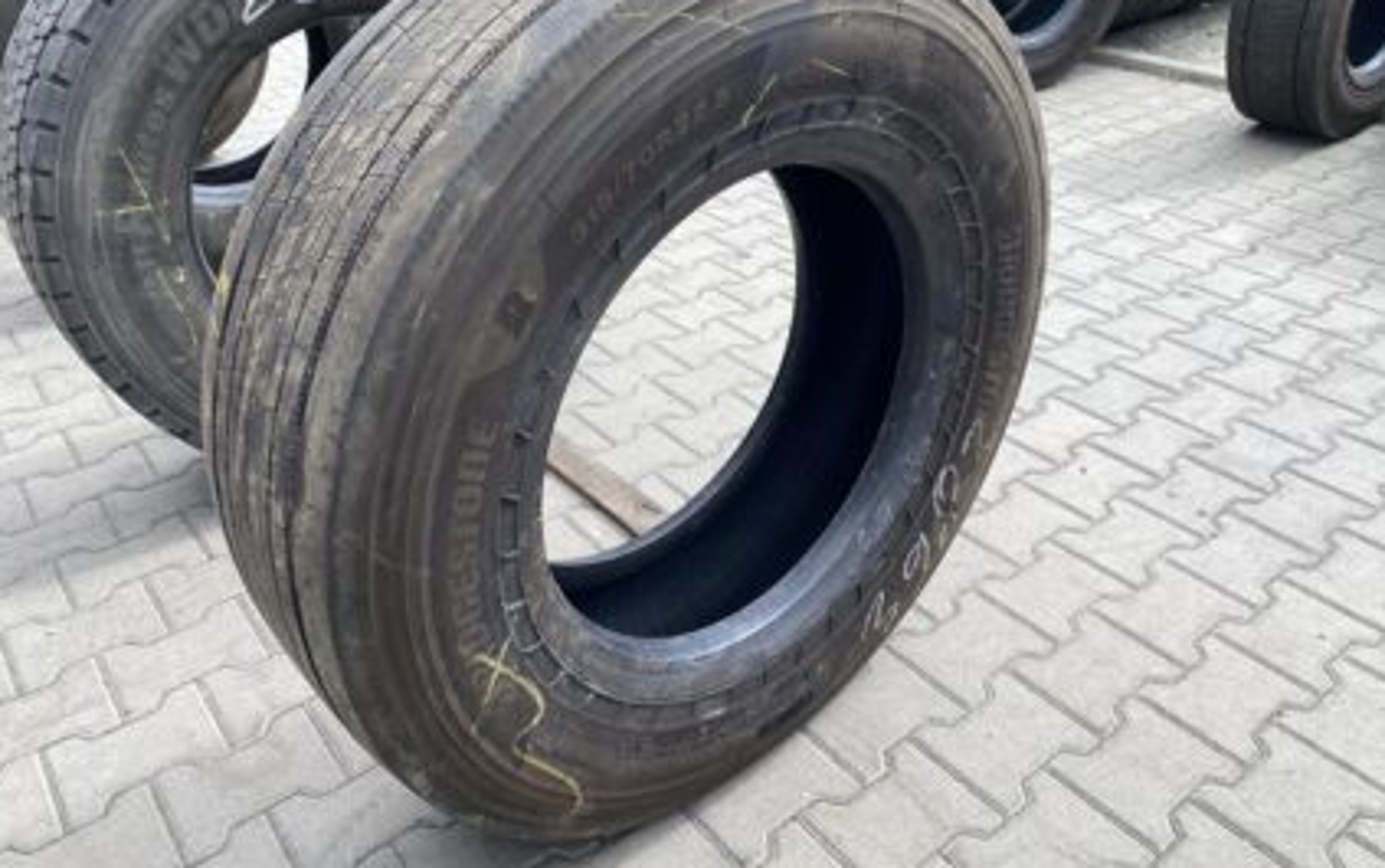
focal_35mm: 28
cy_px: 375
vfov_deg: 44.5
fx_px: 1058
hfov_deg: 66.4
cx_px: 691
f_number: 1.8
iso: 32
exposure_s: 1/444
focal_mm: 4.25
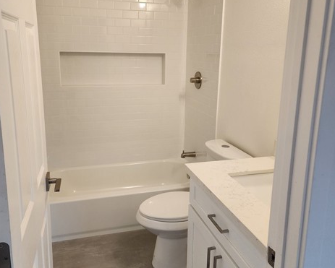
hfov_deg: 57.1
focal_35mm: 31
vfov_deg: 47.1
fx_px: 308
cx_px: 169
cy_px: 118
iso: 250
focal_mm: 6.4
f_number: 1.8
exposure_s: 1/120
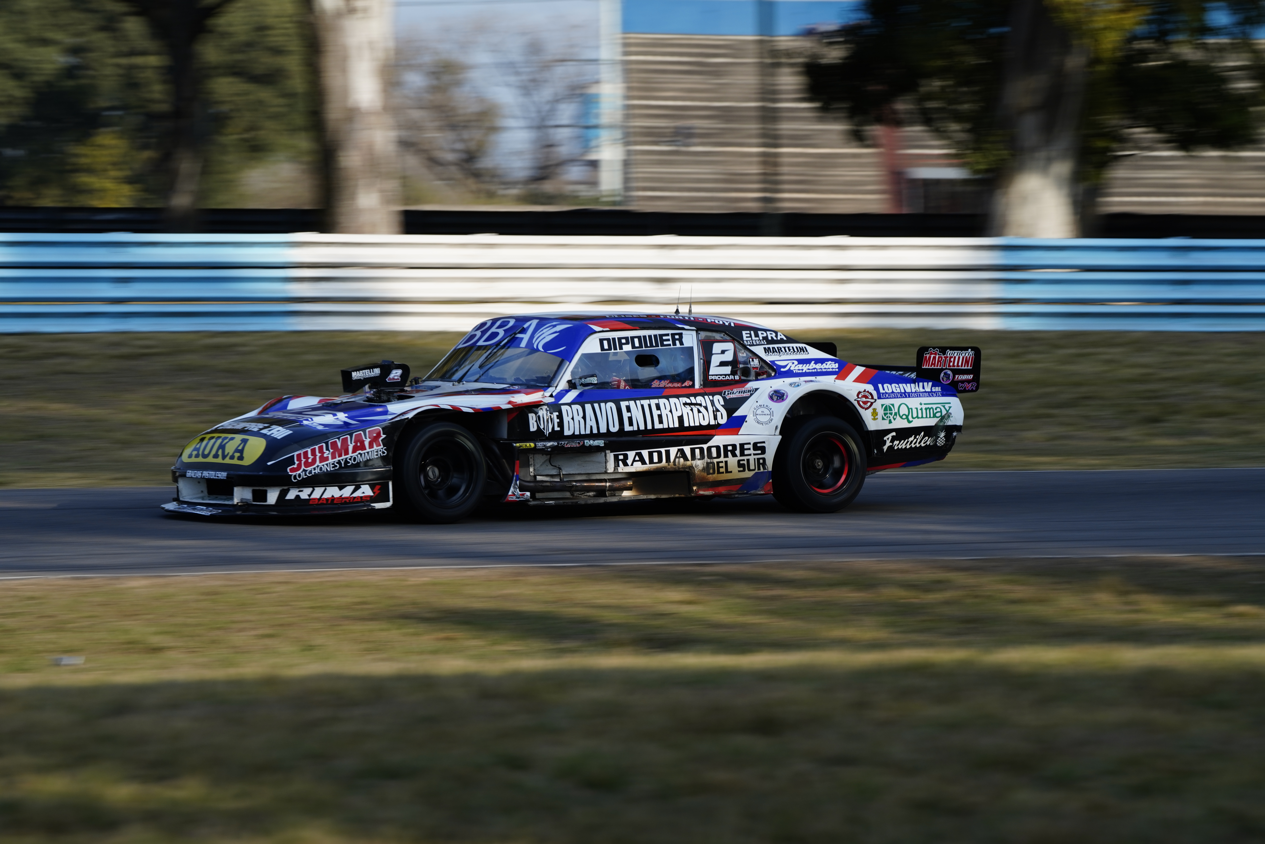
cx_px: 632
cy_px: 422
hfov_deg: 9.1
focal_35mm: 226
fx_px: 7942
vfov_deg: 6.1
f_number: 11
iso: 320
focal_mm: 226
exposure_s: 1/100
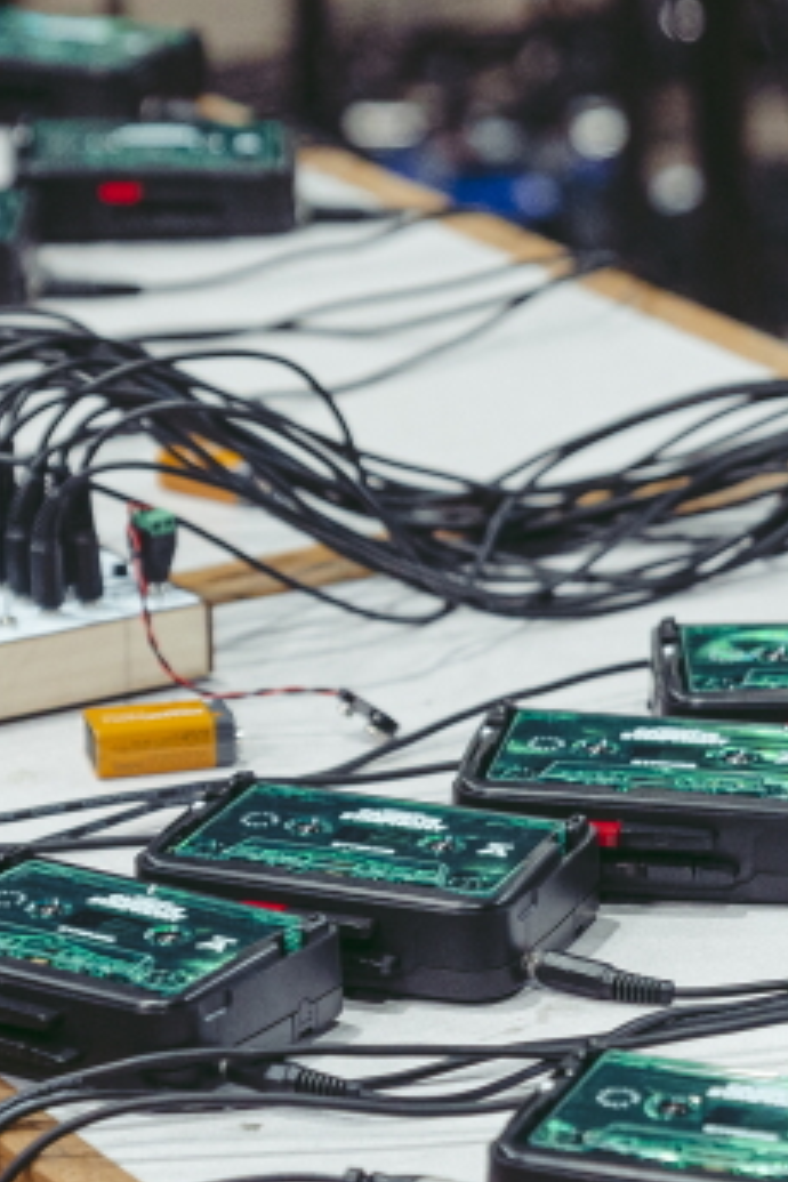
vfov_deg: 10.2
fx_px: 6632
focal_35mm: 202
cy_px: 740
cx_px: 360
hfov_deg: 6.8
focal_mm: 58
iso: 1600
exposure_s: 1/200
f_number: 2.8
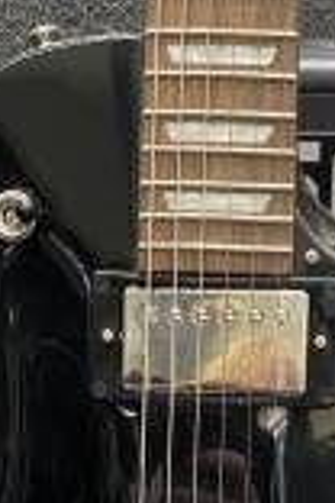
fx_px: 1256
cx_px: 190
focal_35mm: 90
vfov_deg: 20.4
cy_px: 677
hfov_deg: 15.2
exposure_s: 1/30
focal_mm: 4.25
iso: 500
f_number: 1.8
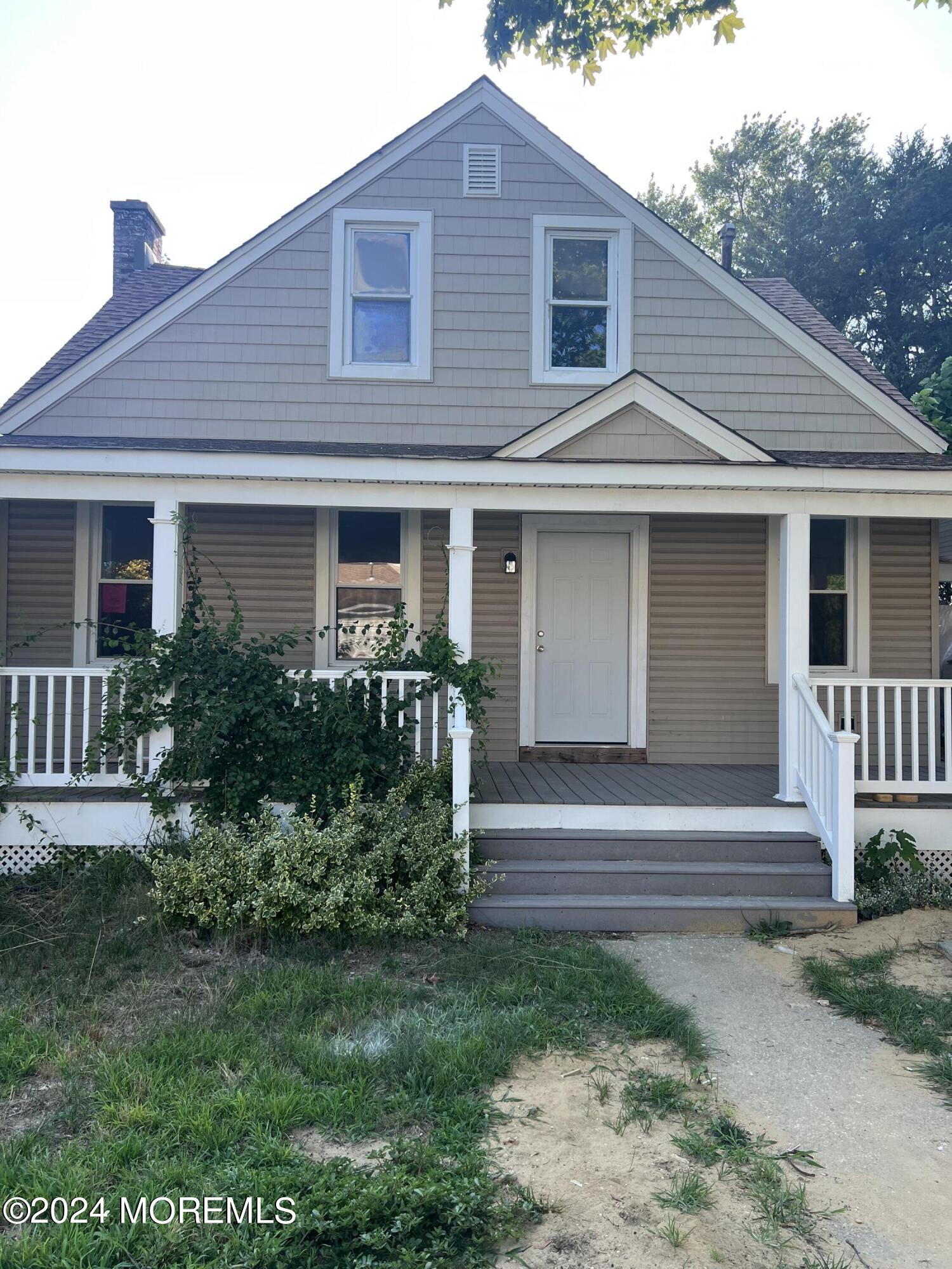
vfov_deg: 67.3
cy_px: 634
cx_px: 476
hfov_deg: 53.1
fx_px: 953
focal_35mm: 26
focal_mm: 5.7
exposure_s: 1/808
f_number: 1.5
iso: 50
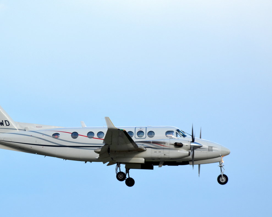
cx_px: 112
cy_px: 108
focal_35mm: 511
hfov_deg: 3.8
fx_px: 4115
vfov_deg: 3.0
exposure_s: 1/1000
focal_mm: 300
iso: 200
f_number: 8
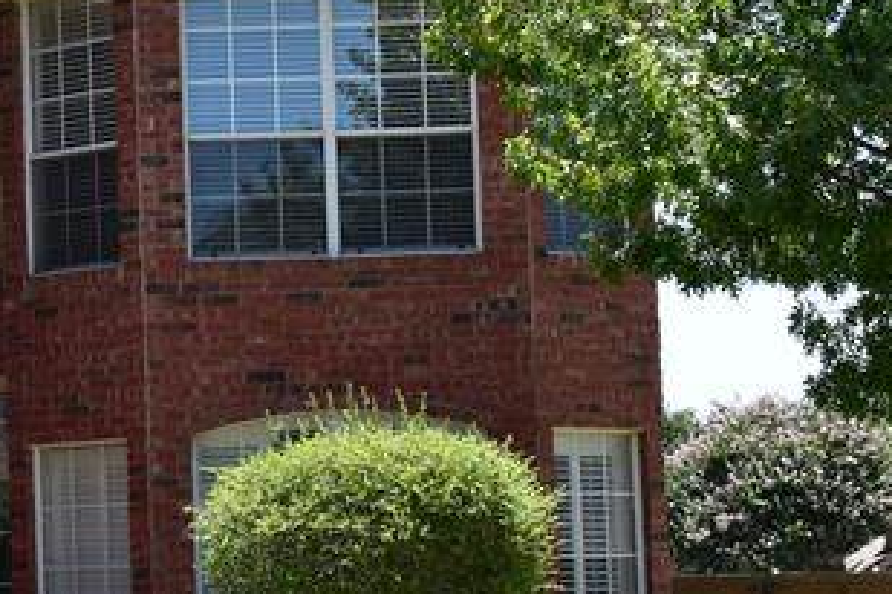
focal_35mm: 149
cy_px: 306
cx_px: -242
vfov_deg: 9.2
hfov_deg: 13.3
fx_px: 3692
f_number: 11
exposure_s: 1/400
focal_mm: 30
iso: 400
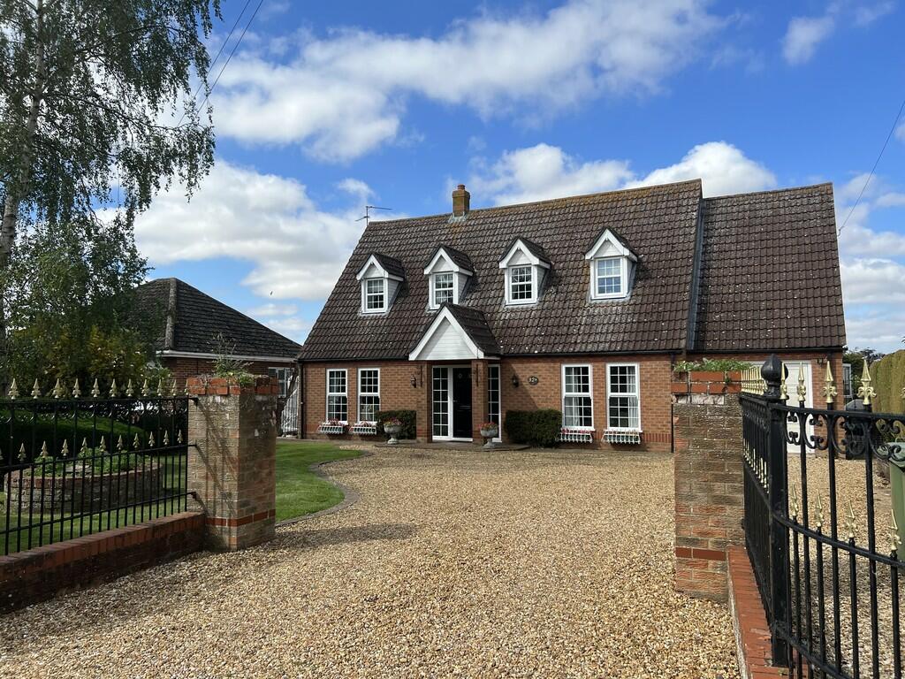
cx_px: 452
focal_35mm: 26
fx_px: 680
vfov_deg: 53.1
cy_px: 340
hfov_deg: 67.3
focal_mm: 5.7
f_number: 1.5
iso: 50
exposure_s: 1/3831
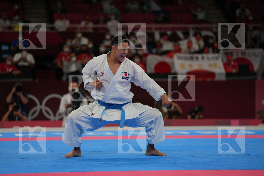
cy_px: 88
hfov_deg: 13.6
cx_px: 132
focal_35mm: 151
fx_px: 1107
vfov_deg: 9.1
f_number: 2.8
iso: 400
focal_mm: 151
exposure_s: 1/1000
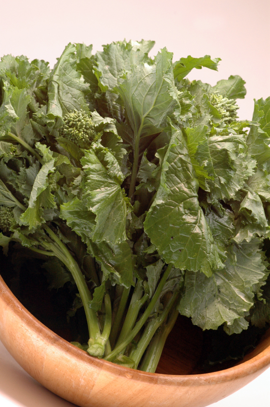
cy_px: 204
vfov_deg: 13.1
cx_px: 135
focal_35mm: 158
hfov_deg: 8.7
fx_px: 1775
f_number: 13
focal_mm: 105
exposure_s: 1/180
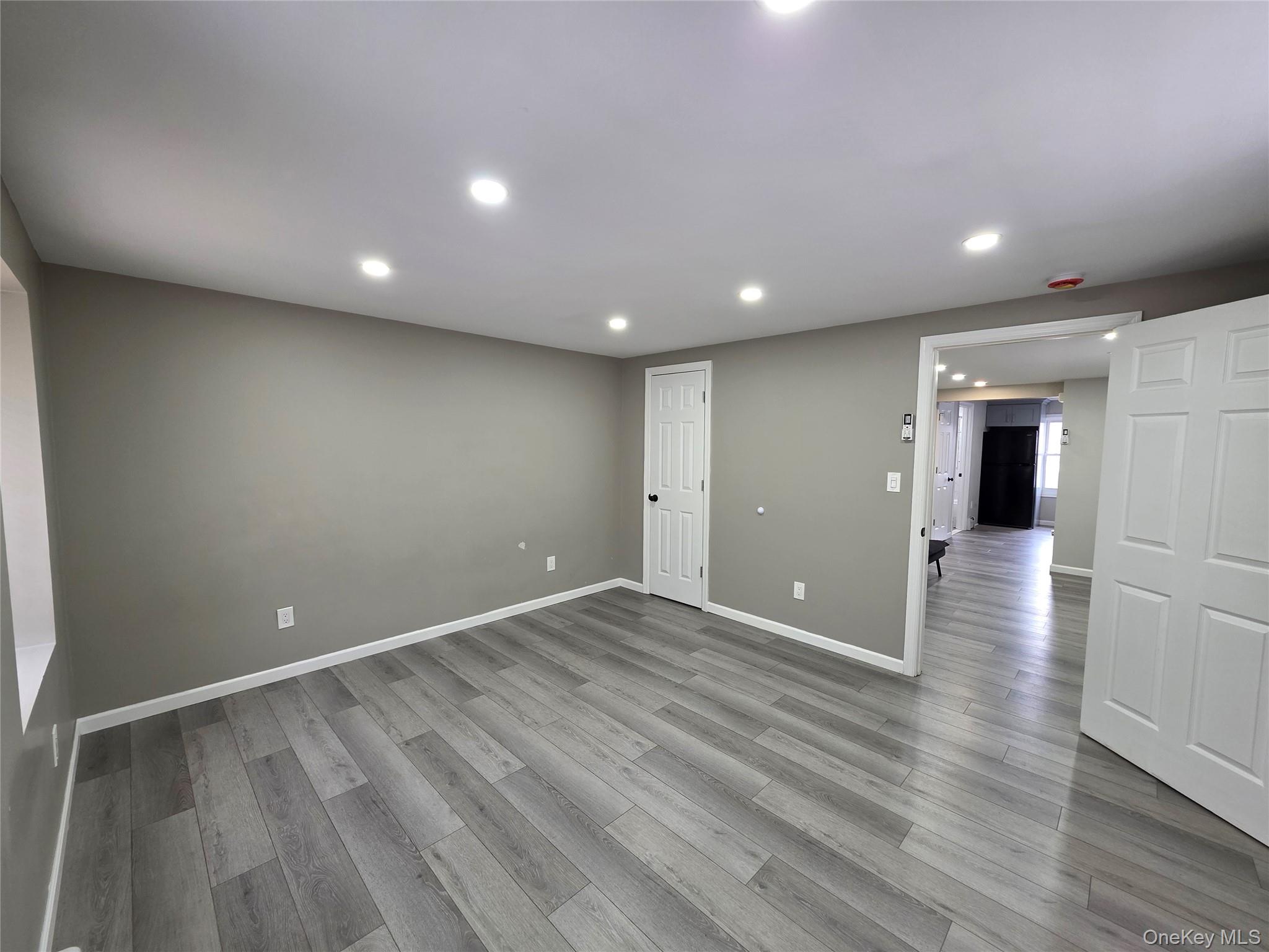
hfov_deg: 106.2
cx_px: 634
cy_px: 476
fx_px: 477
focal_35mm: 13
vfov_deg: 89.9
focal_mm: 2.2
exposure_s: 1/60
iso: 160
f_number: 1.9
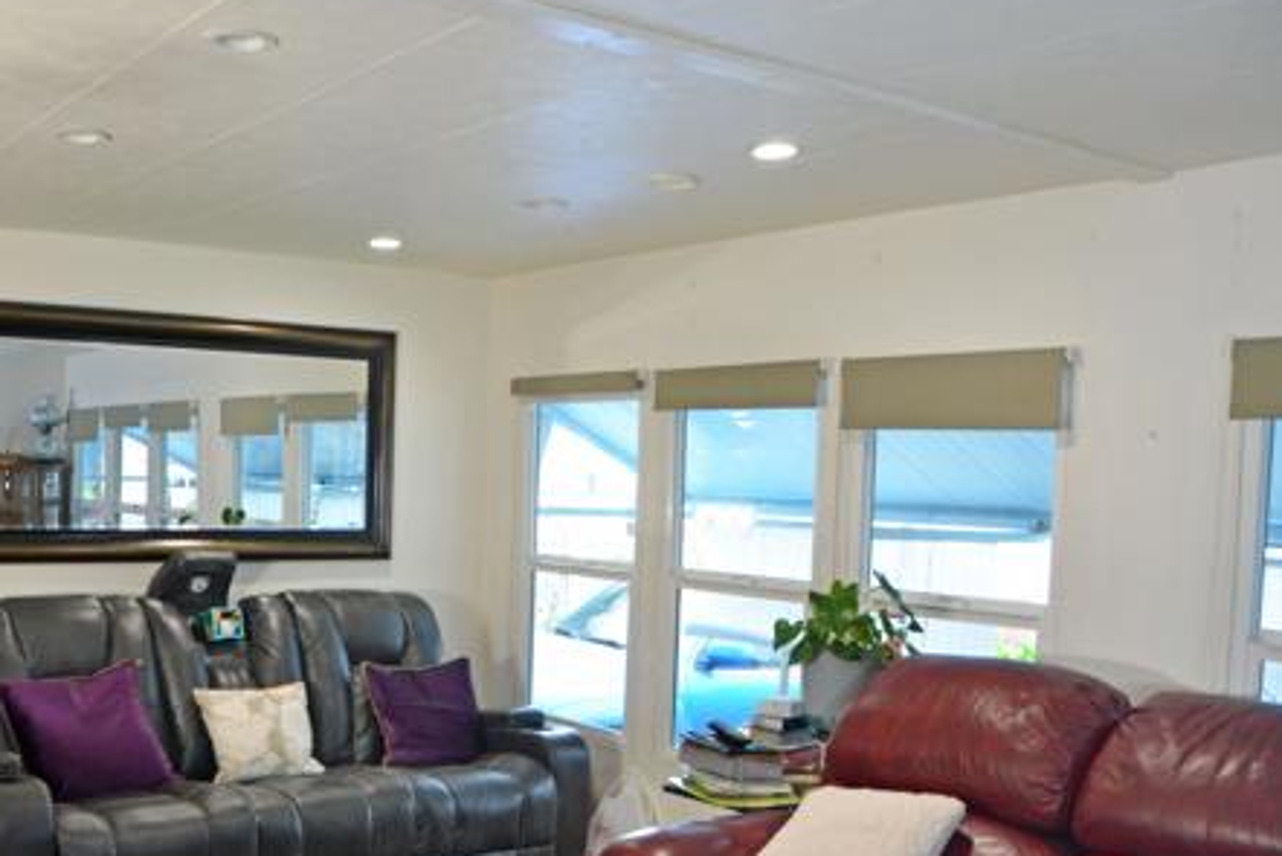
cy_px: 531
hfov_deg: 48.8
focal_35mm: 39
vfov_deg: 34.1
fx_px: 1389
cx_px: 441
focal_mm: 18
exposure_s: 1/60
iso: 400
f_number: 4
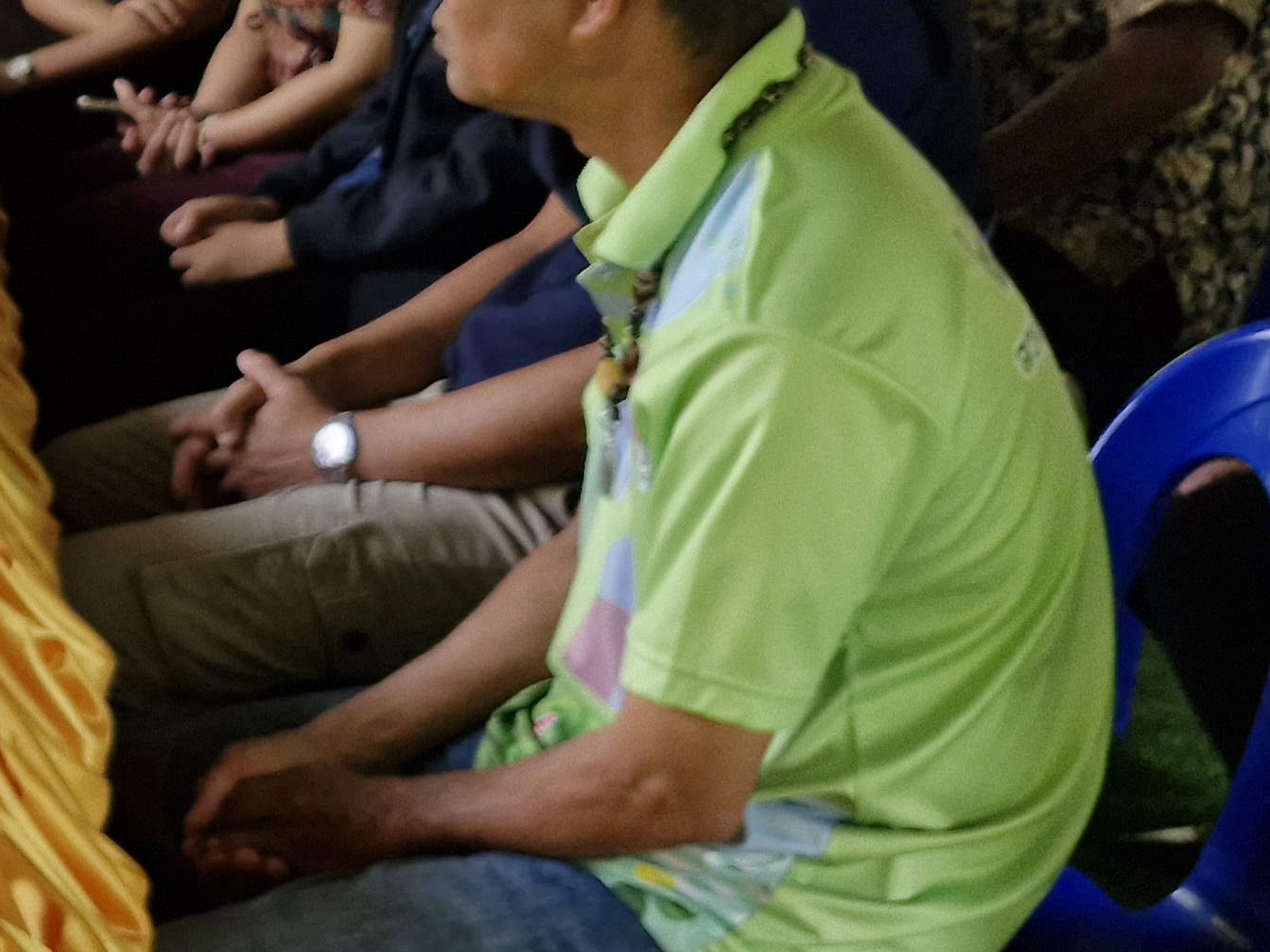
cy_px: 214
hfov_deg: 23.5
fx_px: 2495
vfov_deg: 21.4
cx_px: -569
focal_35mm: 68
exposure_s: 1/180
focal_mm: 5.54
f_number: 1.8
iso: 125
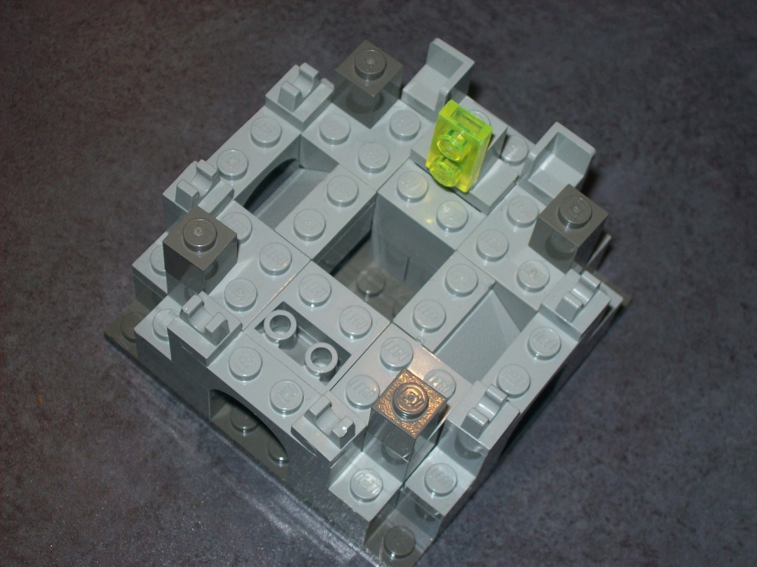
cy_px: 284
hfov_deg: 27.8
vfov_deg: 21.0
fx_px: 1530
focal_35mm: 70
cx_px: 378
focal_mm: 11.6
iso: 80
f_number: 3.8
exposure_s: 1/97.2
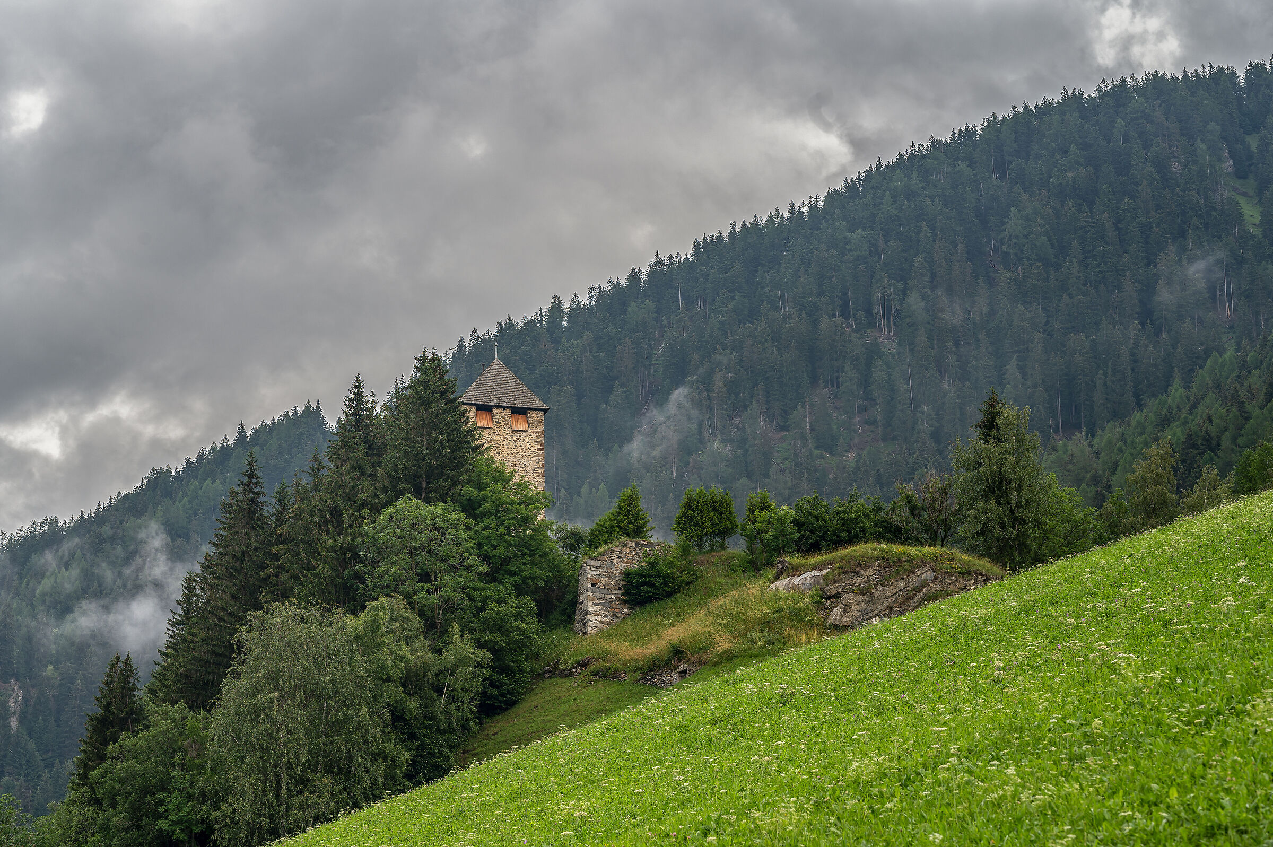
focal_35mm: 85
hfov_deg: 23.9
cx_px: 636
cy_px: 424
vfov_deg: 16.1
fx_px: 3004
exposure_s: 1/100
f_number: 8
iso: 100
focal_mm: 85
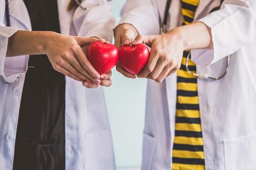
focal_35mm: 184
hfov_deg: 11.2
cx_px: 128
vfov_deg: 7.5
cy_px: 85
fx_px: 1308
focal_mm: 89
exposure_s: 1/125
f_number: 2.8
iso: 400
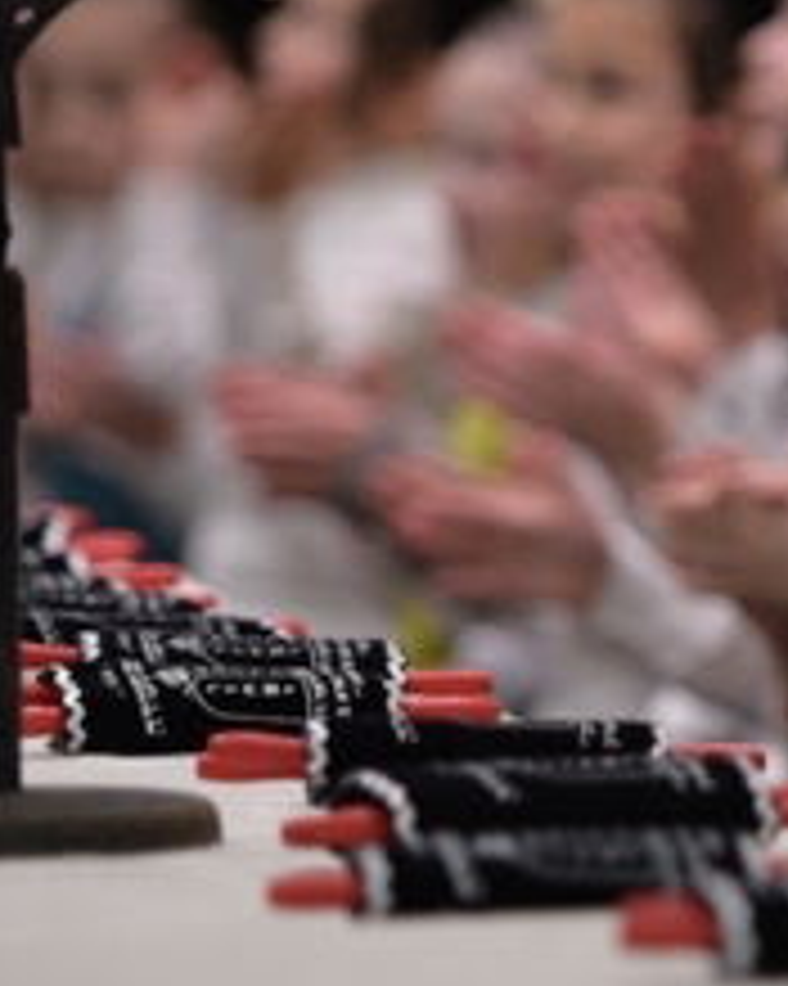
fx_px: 16016
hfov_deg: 2.8
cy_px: 407
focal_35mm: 549
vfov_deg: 3.5
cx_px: 2044
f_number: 2.8
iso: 400
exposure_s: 1/125
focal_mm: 125
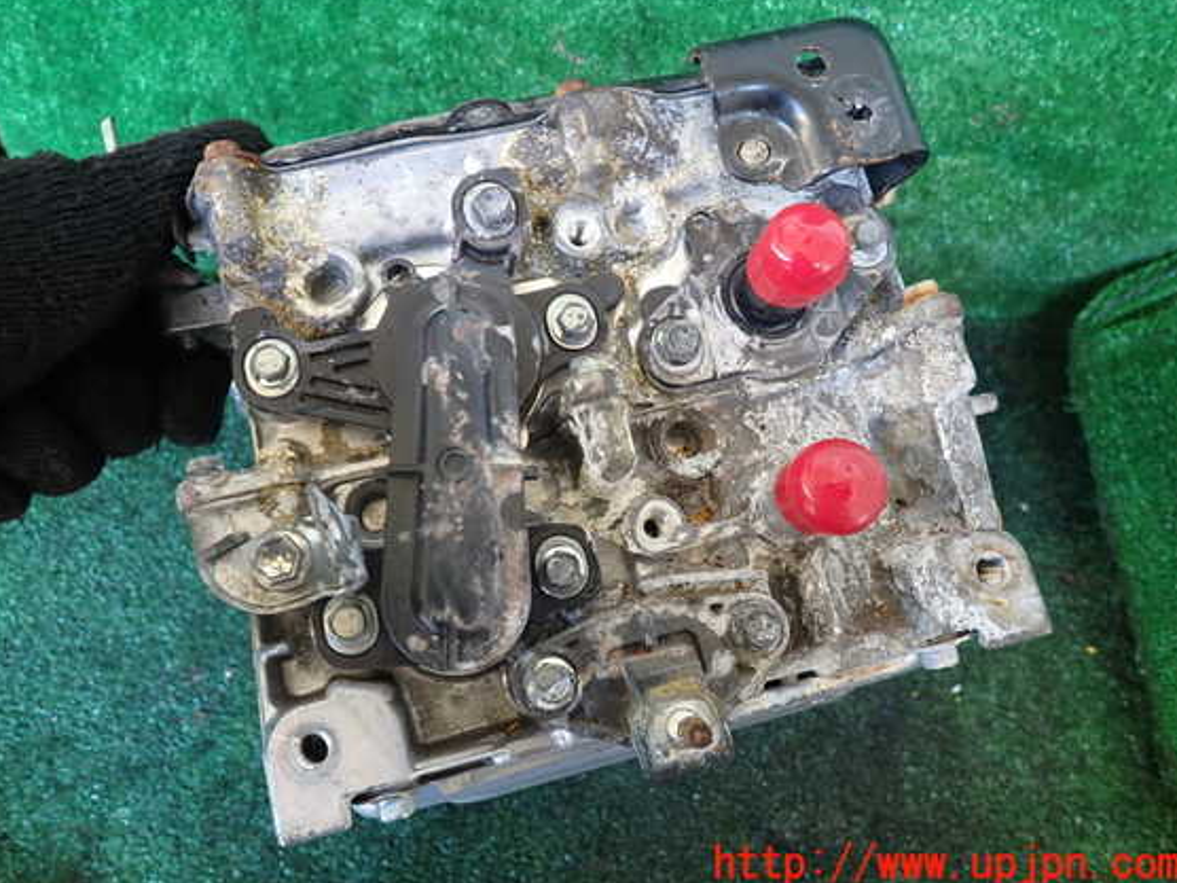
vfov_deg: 51.3
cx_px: 557
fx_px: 918
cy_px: 415
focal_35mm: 27
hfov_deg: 65.3
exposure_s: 1/40
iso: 200
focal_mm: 4.5
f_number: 2
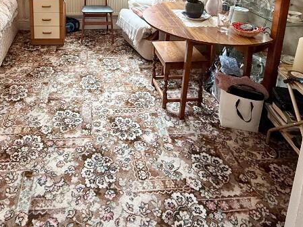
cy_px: -14
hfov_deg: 55.4
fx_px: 280
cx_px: 97
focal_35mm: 32
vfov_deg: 37.9
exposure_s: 1/107
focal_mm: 2.22
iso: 50
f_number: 2.2
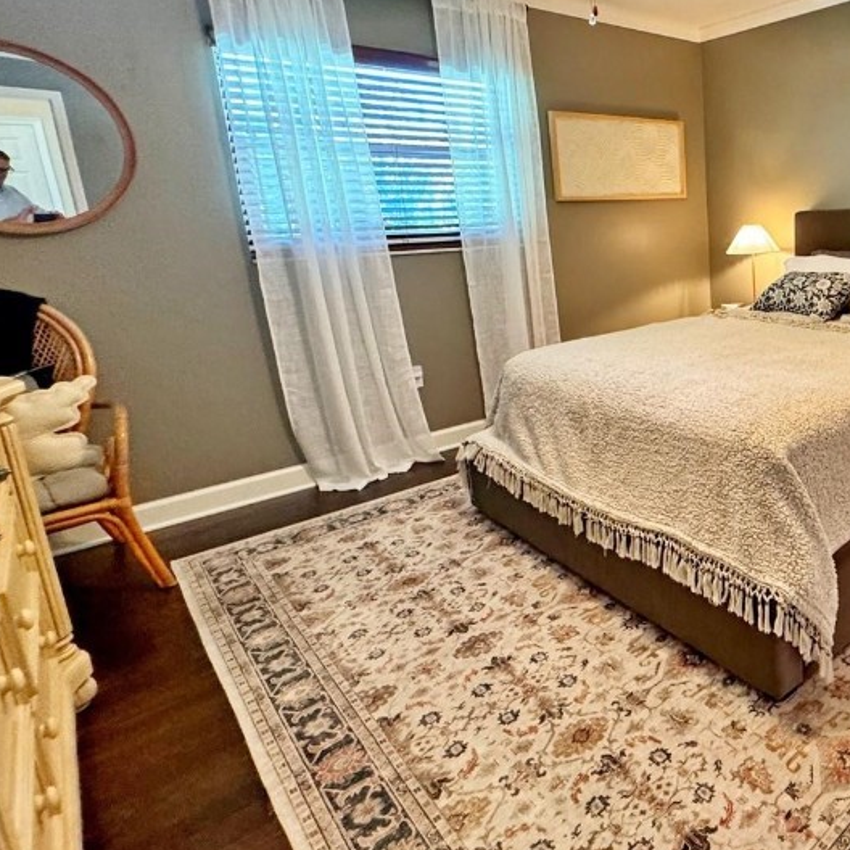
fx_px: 667
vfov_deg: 64.6
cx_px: 739
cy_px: 356
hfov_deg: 57.4
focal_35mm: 24
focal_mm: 2.22
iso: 640
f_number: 2.2
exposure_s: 1/60
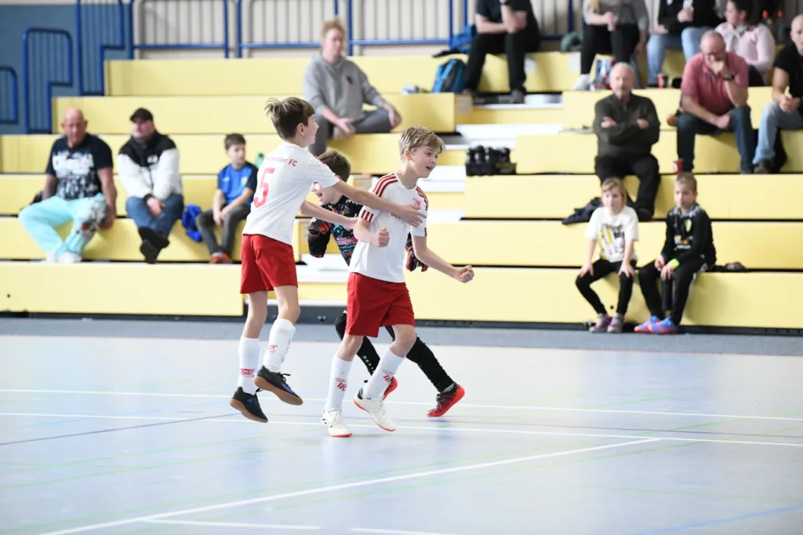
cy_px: 268
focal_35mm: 175
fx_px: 3902
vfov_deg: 7.8
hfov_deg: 11.7
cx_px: 402
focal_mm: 175
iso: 8000
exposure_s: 1/1250
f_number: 3.5
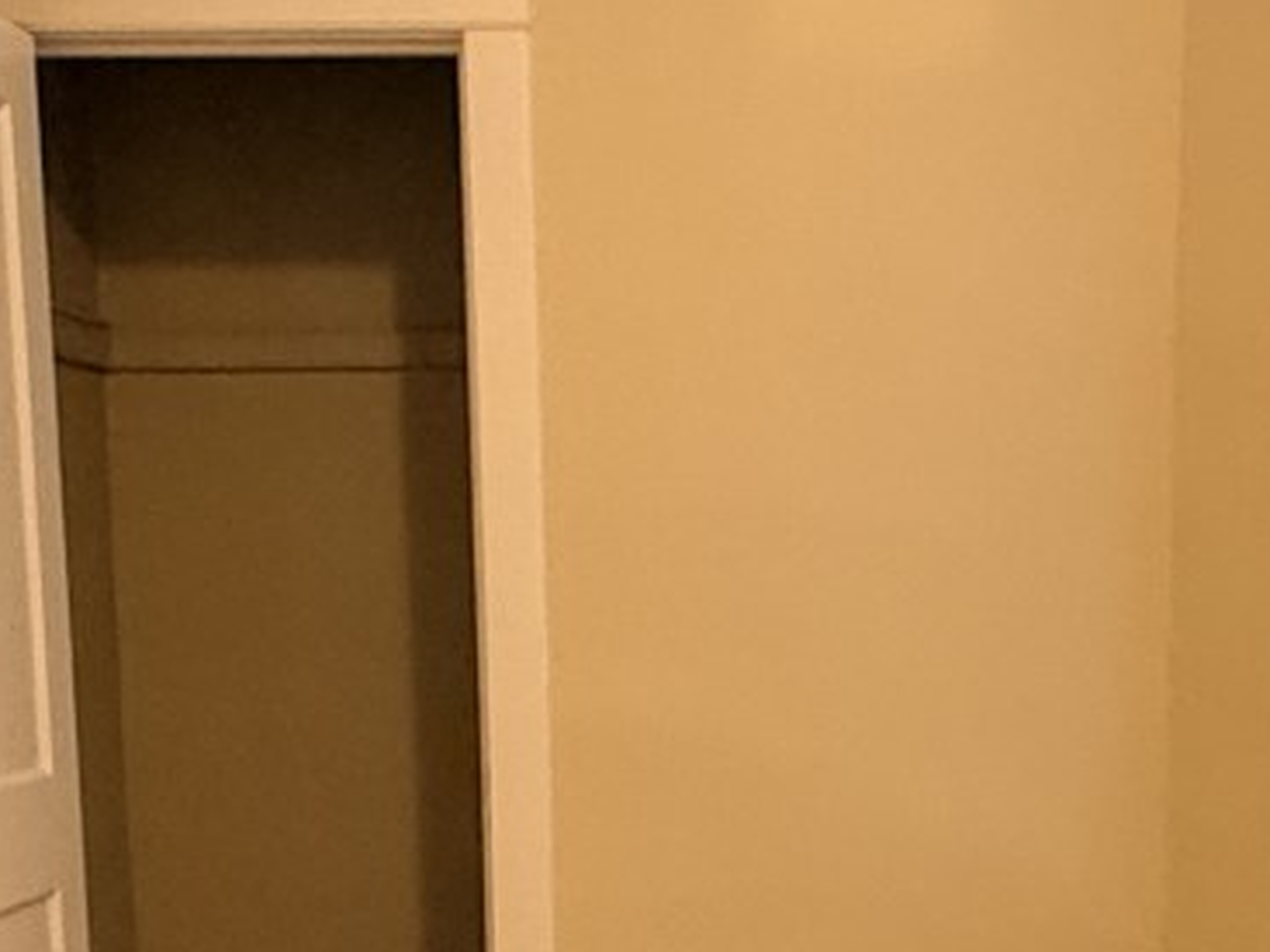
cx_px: 813
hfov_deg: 31.5
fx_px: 2237
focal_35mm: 61
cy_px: 935
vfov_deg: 23.1
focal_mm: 2.22
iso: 400
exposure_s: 1/60
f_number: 2.2
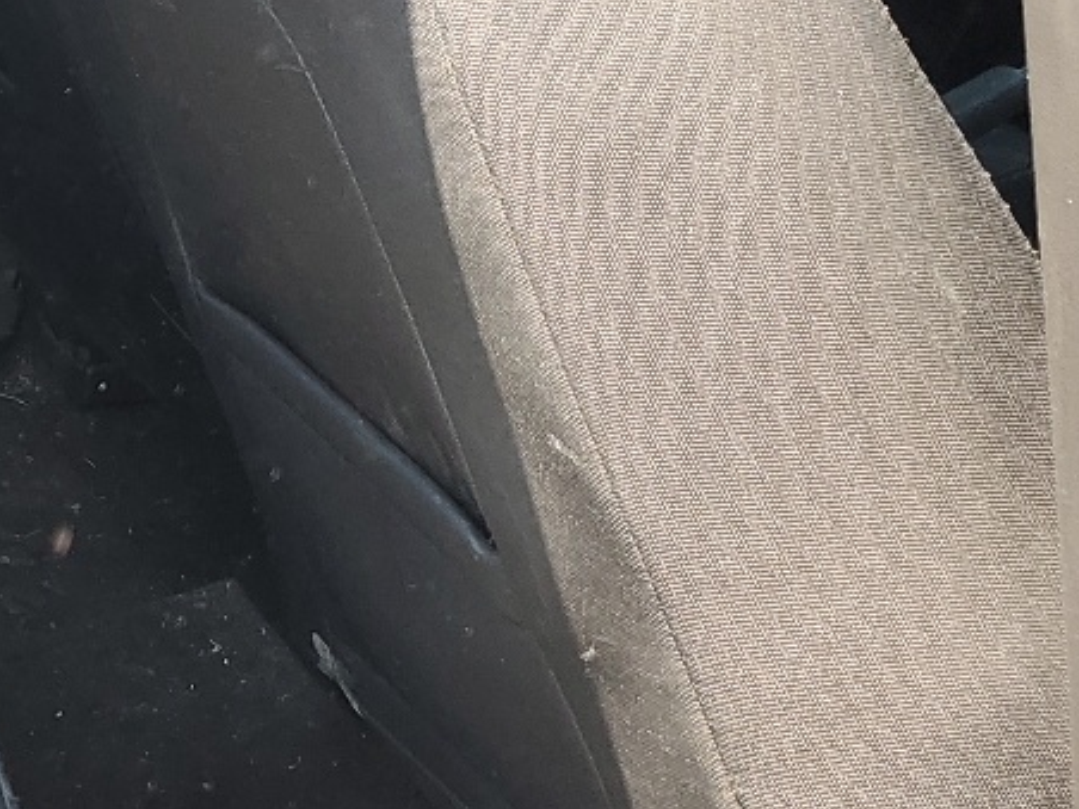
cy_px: -60
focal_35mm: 92
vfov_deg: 15.7
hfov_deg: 19.0
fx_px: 2868
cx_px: -482
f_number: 1.5
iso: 50
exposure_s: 1/227
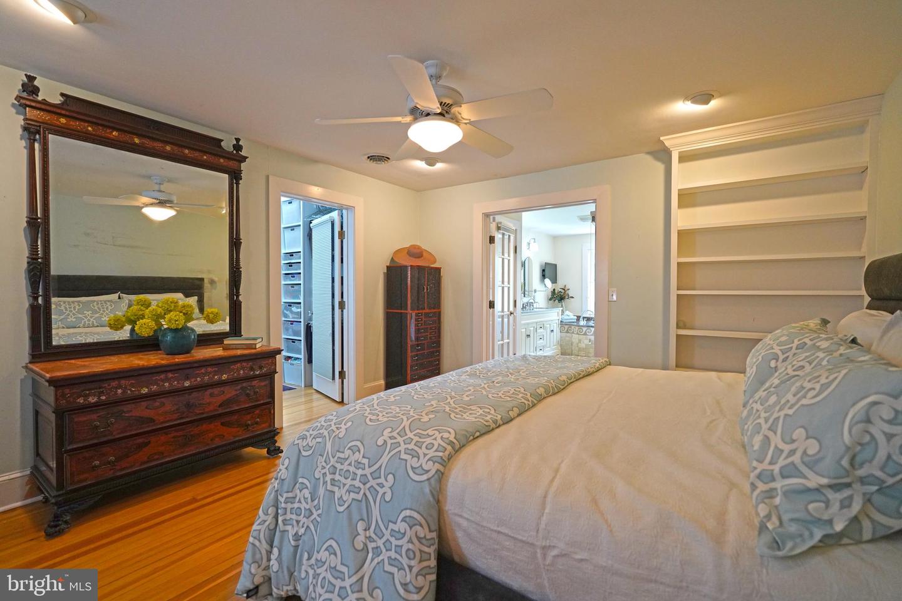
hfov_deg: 96.7
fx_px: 401
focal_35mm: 16
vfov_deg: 73.7
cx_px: 451
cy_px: 300
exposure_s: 1/160
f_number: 4
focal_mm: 16
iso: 1600
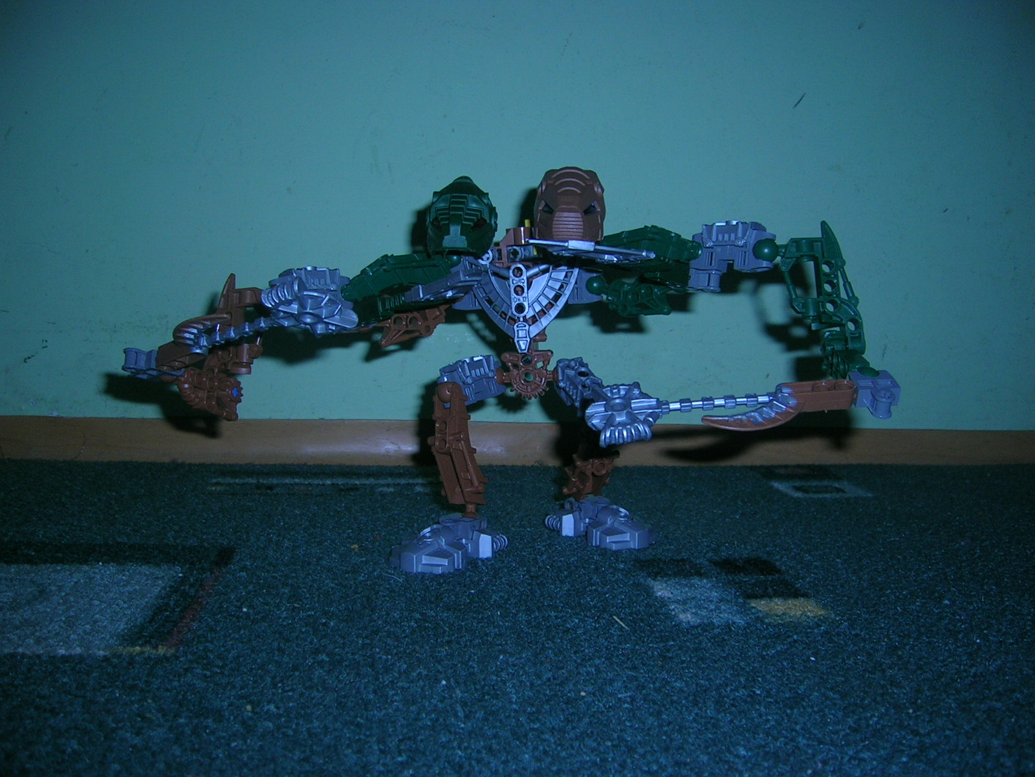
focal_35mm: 35
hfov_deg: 52.6
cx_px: 518
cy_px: 388
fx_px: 1046
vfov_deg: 40.7
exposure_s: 1/60.1
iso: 50
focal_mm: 5.4
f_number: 2.8
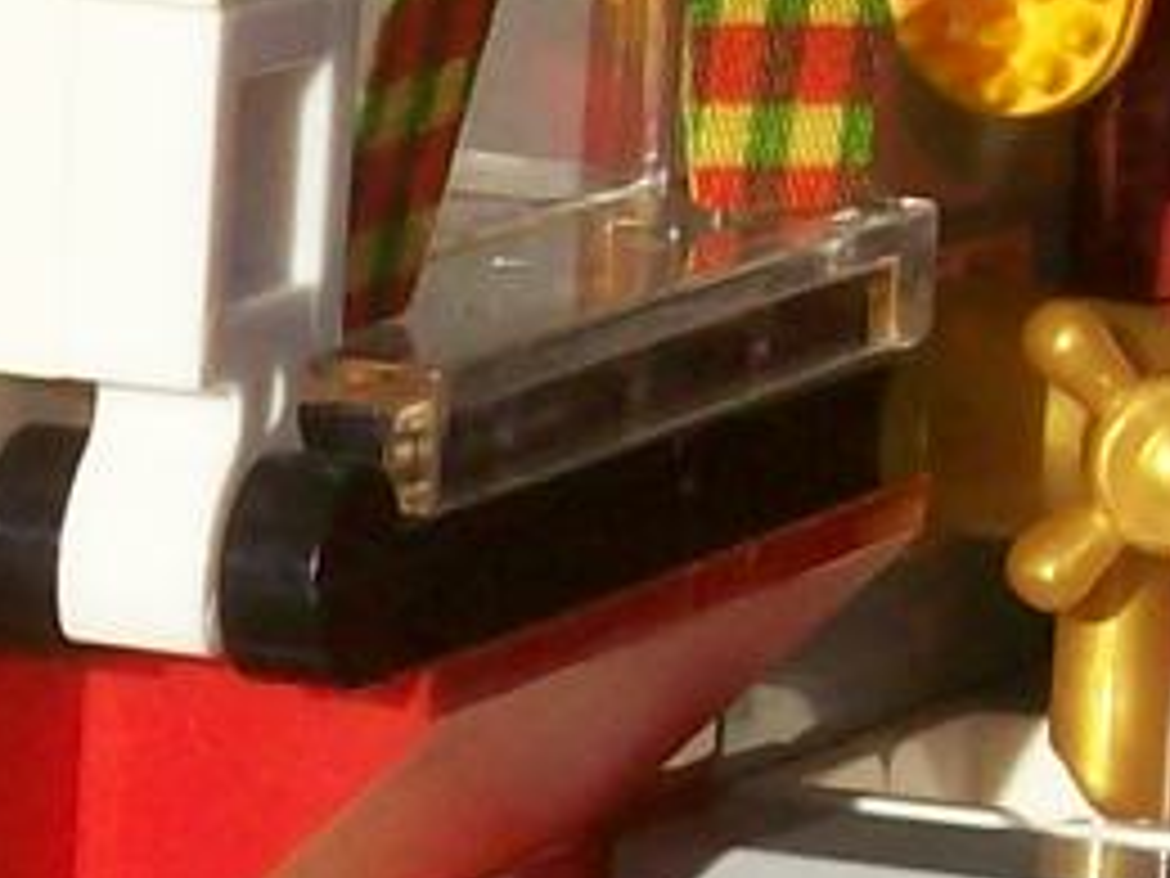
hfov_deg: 5.7
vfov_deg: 4.3
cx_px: -171
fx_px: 11627
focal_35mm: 344
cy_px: 725
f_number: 6
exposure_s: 1/805
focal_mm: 9.4
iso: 80
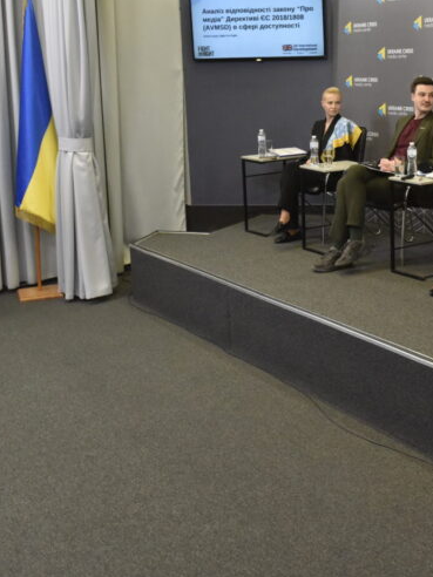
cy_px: 201
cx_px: 385
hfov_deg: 29.1
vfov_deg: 39.3
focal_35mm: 48
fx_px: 801
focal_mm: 24
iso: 4000
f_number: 3.5
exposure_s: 1/320
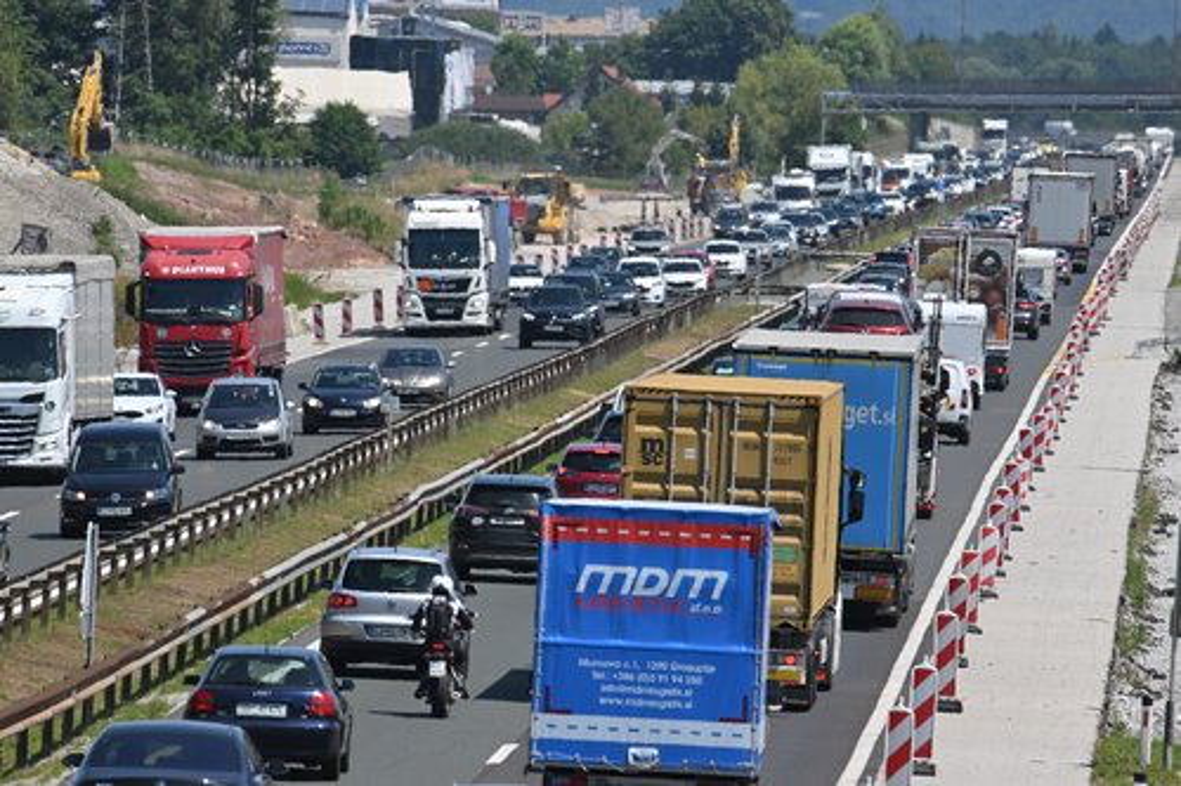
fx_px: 19676
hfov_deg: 3.4
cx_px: 590
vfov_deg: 2.3
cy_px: 393
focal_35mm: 600
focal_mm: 600
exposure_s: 1/640
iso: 1000
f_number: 20
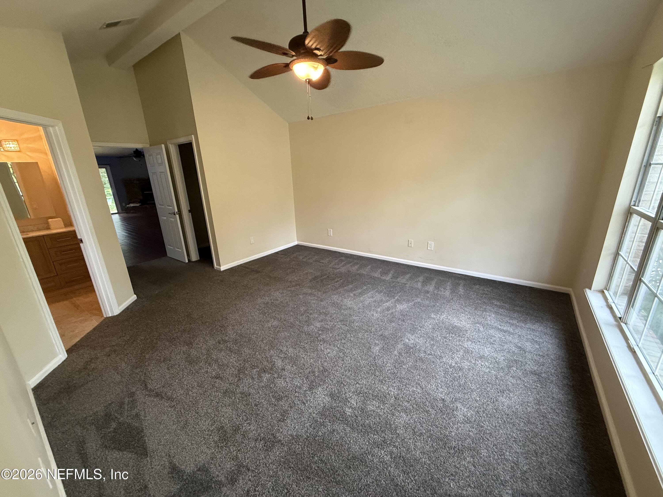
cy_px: 248
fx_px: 268
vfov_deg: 85.7
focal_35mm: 14
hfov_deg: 102.1
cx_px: 332
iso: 400
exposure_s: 1/60
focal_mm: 2.22
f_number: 2.2
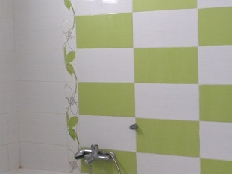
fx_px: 497
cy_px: 86
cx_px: 151
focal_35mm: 74
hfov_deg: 26.2
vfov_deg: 19.9
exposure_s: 1/30
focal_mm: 4.5
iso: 160
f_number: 2.5
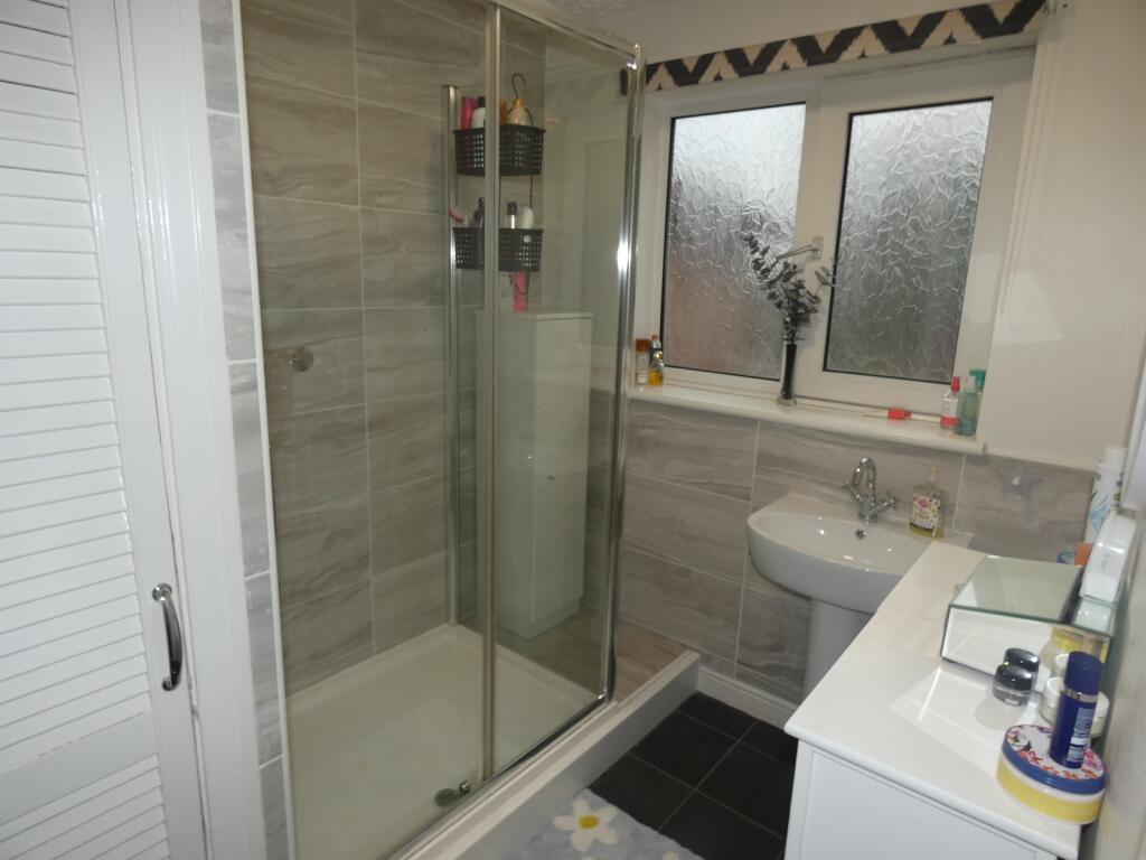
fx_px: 662
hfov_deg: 81.7
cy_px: 430
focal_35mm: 20
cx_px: 573
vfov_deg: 66.0
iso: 80
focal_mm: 3.6
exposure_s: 1/60
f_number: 2.8
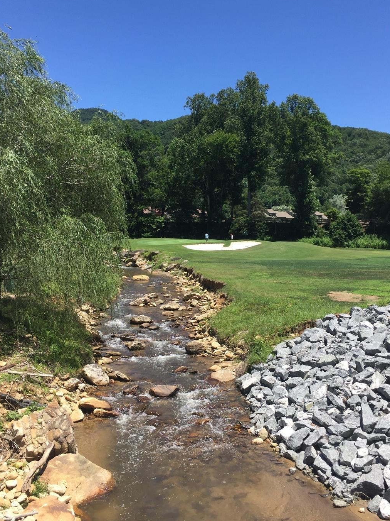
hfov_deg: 42.9
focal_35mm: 33
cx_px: 193
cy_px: 272
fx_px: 496
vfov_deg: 55.3
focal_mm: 4.15
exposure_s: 1/1276
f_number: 2.2
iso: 32
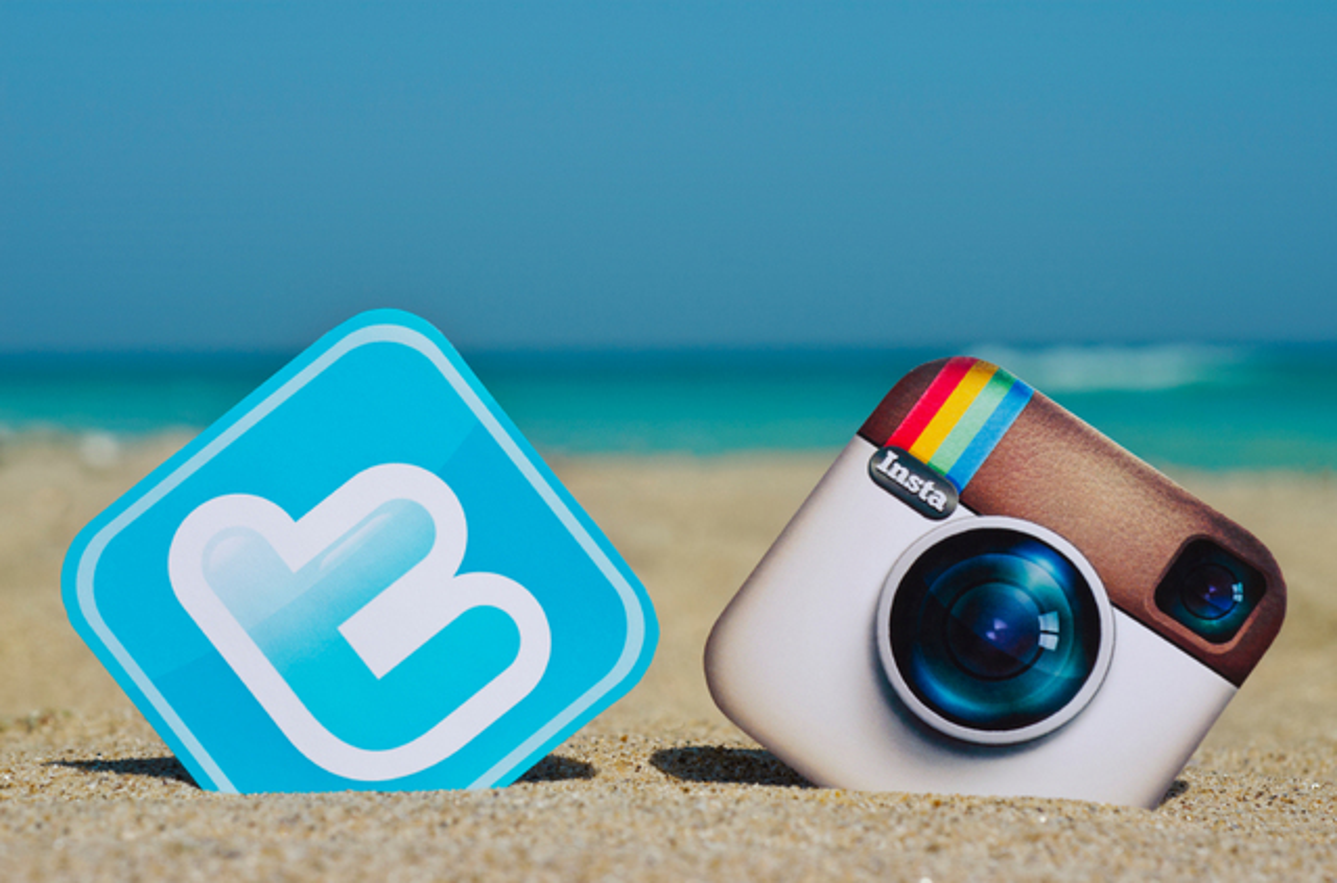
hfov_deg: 22.7
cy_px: 442
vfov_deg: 15.1
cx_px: 668
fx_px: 3333
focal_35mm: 90
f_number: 9
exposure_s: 1/640
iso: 100
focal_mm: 60
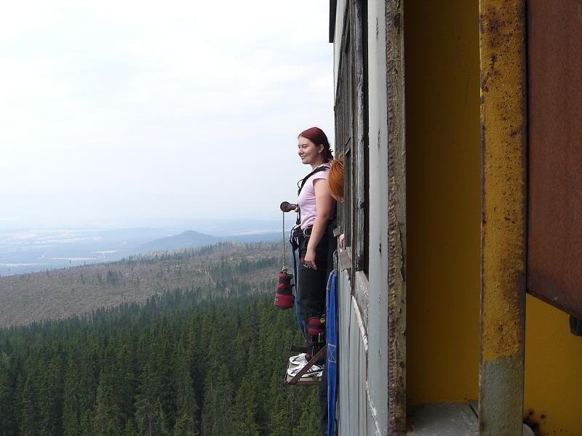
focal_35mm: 38
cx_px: 291
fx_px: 639
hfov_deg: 49.0
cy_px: 218
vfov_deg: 37.7
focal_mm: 6.3
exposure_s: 1/320
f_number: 4.4
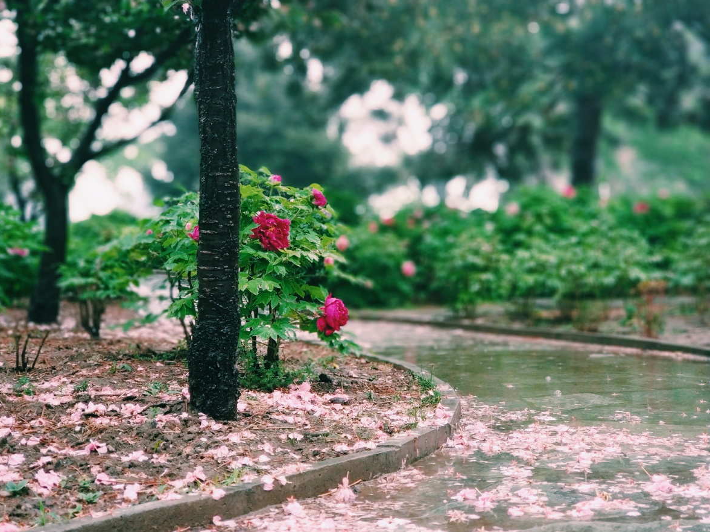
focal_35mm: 53
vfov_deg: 27.5
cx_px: 349
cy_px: 271
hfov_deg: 36.2
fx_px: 1087
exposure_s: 1/50
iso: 500
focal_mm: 6.06
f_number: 2.6
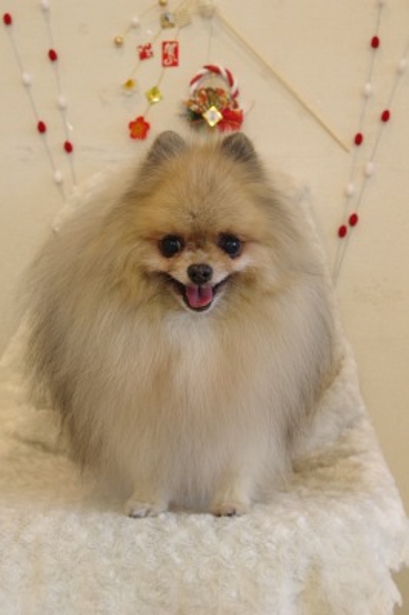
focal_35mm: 57
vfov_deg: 35.1
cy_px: 308
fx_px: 973
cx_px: 204
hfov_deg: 23.7
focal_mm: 38
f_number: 7.1
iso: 3200
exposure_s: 1/80
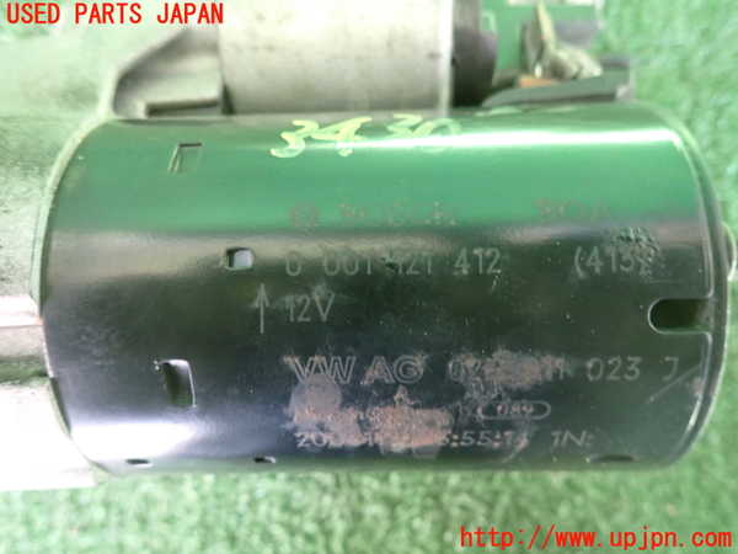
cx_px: 369
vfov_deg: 54.9
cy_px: 277
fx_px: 533
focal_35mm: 25
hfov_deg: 69.4
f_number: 2
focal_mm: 4.5
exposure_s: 1/30
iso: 640
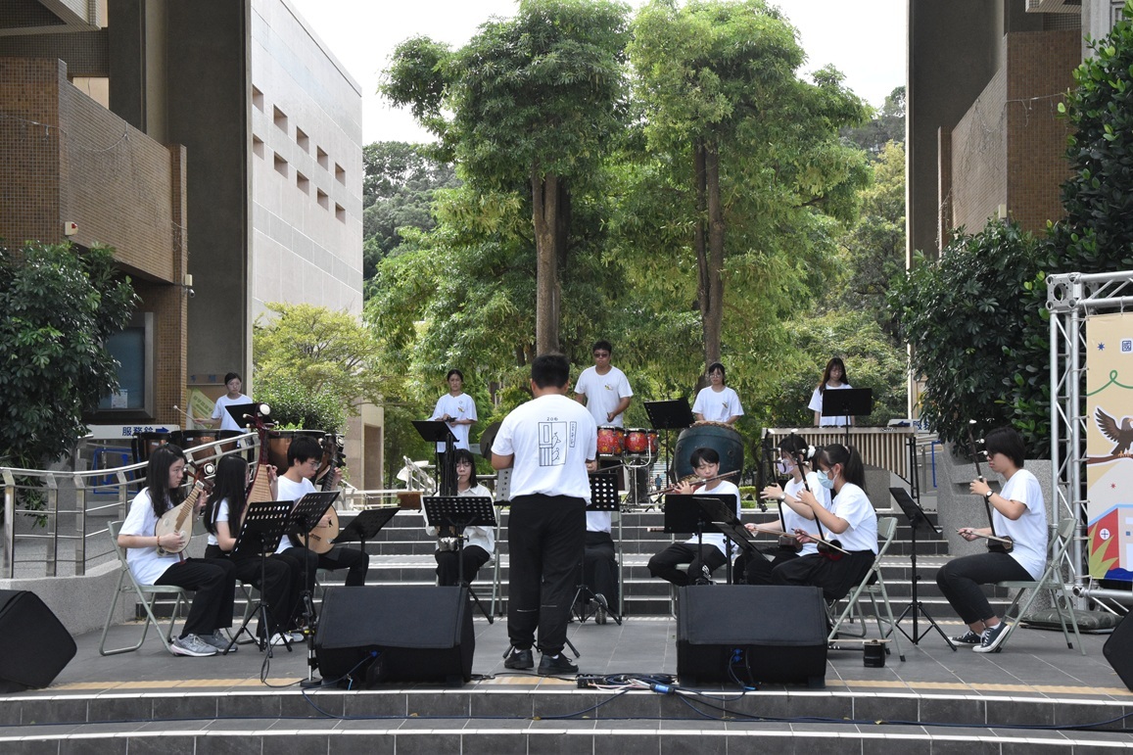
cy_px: 378
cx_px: 566
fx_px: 1982
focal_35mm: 63
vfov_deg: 21.6
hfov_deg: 31.9
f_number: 13
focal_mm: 42
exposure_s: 1/640
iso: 1600
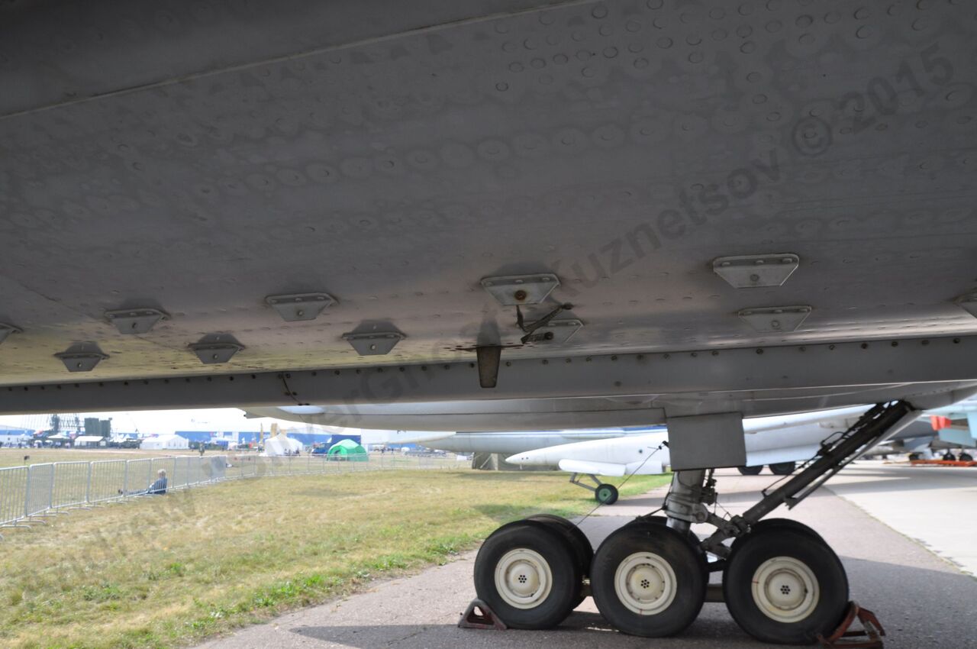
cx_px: 488
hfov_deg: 64.6
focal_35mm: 28
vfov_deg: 45.6
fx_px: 772
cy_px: 324
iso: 200
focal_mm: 19
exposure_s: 1/125
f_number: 8
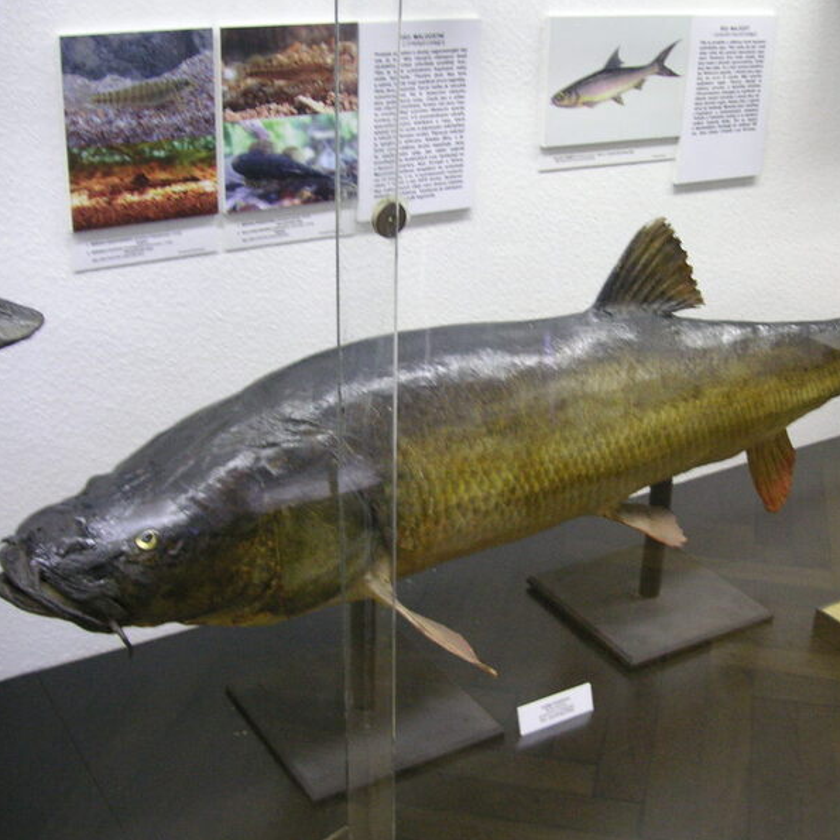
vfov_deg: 38.3
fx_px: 1208
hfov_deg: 38.2
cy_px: 419
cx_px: 493
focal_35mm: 44
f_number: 2.8
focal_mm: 6.1
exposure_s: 1/6
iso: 100
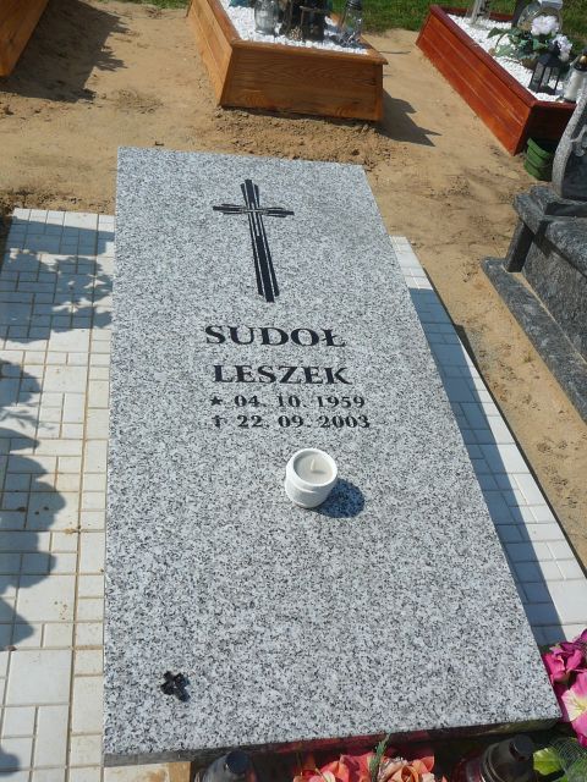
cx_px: 294
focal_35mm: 35
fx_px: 791
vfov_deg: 52.6
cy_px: 391
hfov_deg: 40.7
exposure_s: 1/800
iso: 80
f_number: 5
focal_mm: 5.2
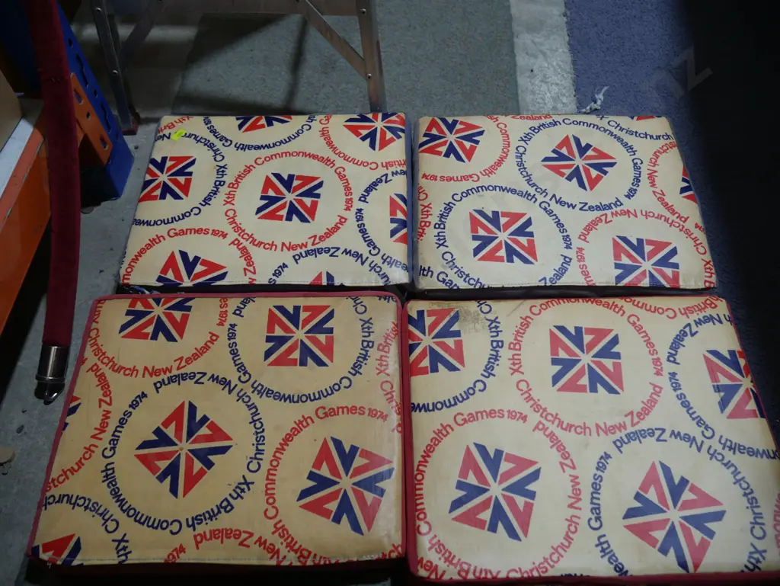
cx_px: 390
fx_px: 631
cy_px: 293
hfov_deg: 63.4
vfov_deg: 49.8
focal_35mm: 28
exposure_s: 1/100
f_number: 3.5
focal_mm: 14
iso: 200
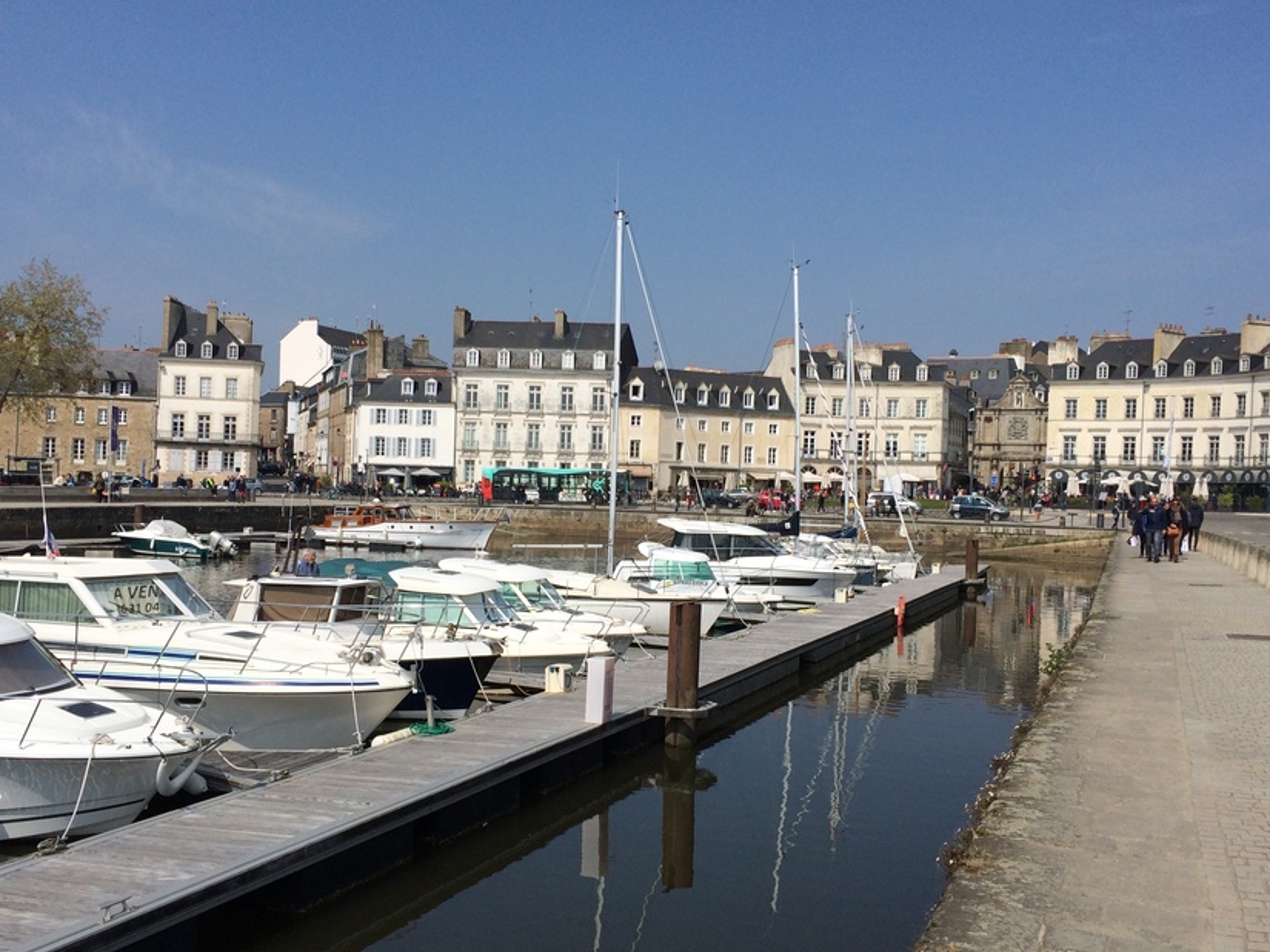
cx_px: 619
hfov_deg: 51.3
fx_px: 1321
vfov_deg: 39.6
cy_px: 512
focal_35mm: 36
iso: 32
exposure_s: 1/4566
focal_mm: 4.15
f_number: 2.2
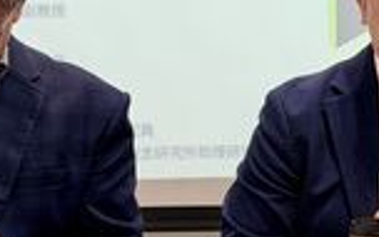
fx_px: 1384
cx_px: 419
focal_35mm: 134
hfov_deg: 15.2
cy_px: 110
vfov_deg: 9.8
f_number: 1.78
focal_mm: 6.76
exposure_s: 1/121
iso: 64
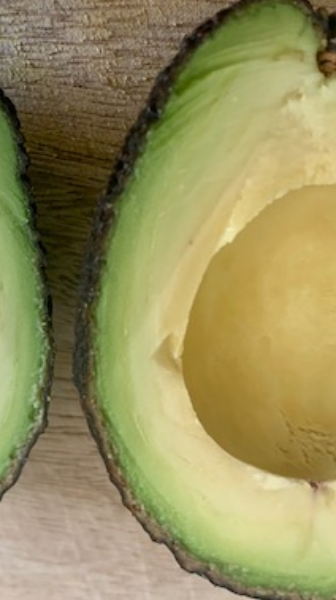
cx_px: 84
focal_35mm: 48
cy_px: 278
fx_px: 762
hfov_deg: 24.6
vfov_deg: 42.9
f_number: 1.8
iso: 100
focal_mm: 4.25
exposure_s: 1/67
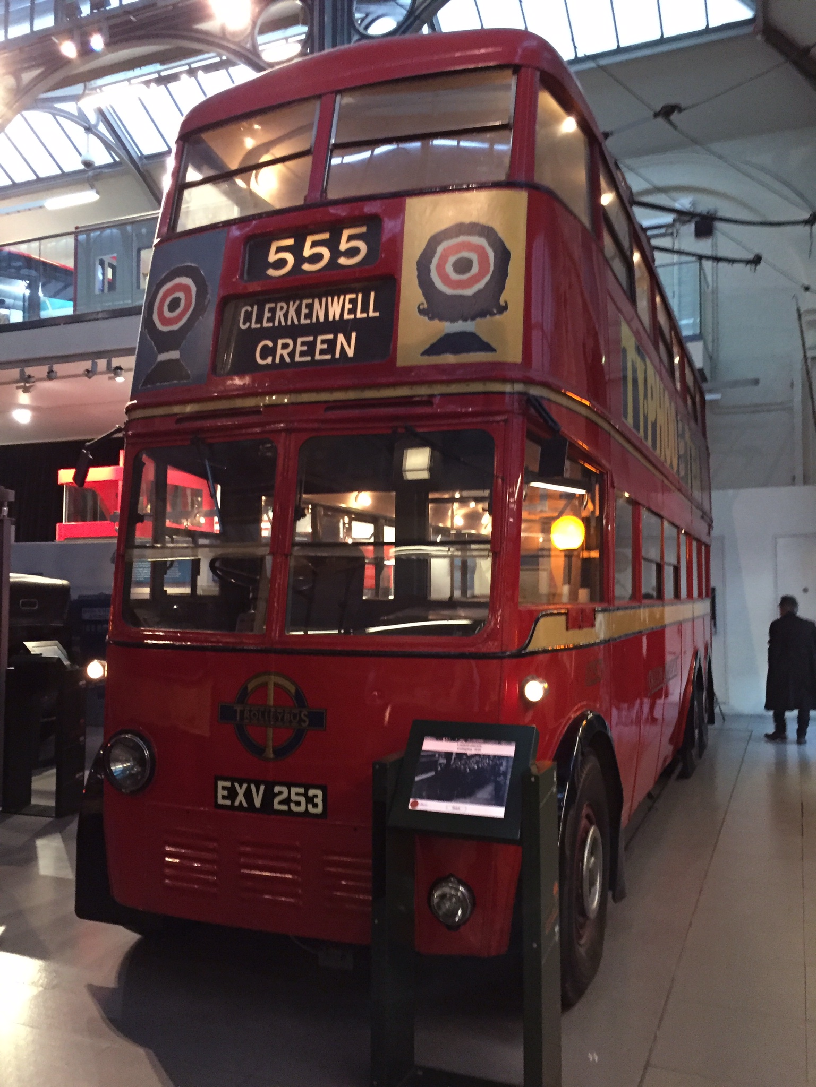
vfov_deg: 61.7
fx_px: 911
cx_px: 408
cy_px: 544
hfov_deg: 48.2
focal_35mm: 29
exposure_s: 1/17
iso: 250
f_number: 2.2
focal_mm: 4.15
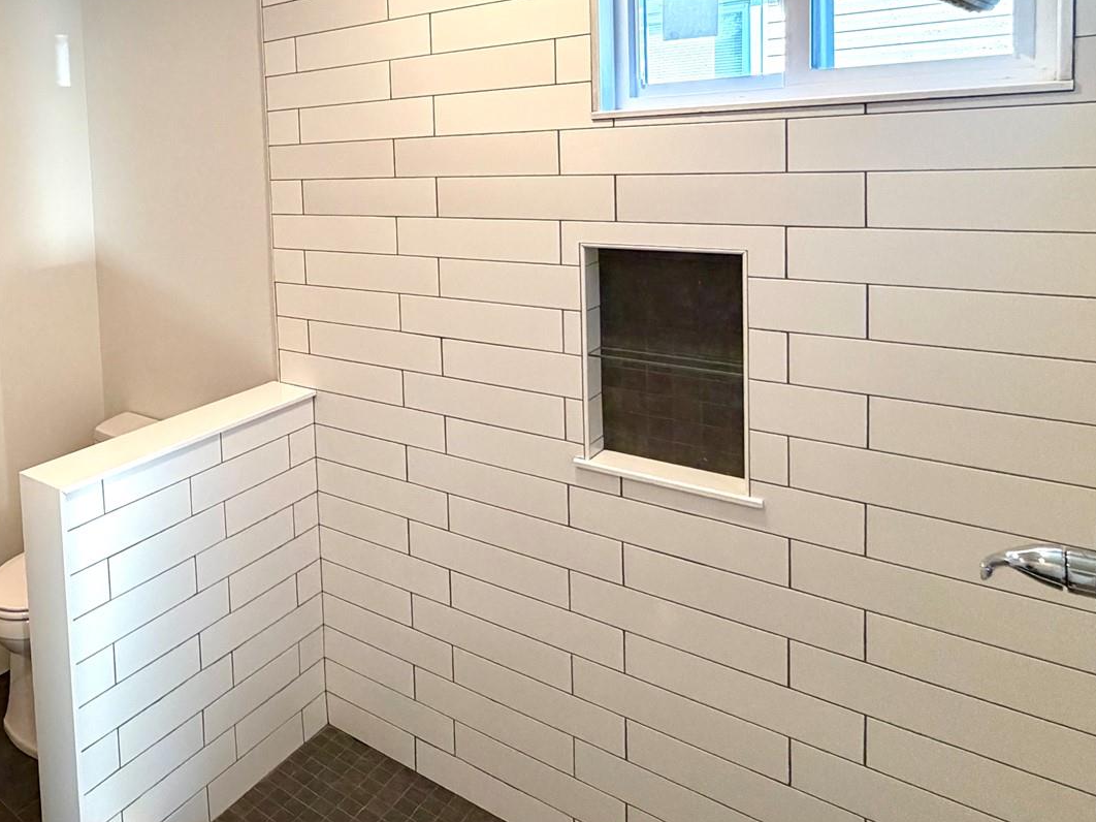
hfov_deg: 56.8
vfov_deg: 49.3
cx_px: 121
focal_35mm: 27
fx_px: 855
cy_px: 203
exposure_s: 1/120
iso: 320
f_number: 2.2
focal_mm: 2.22
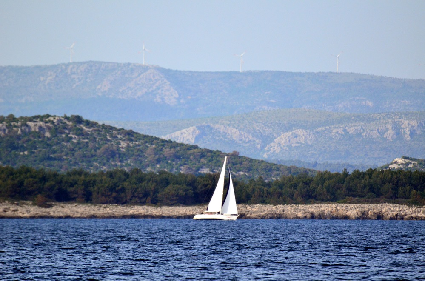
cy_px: 140
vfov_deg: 3.0
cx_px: 212
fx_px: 5300
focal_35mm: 450
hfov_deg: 4.6
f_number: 5.6
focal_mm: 300
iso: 800
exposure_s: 1/2500
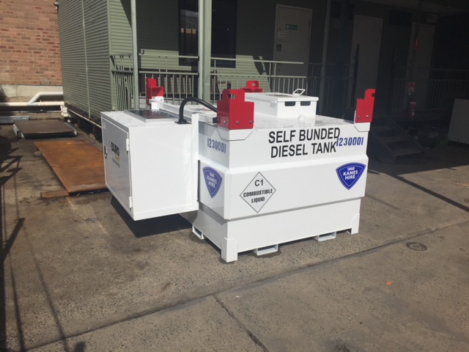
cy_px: 176
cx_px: 234
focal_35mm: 29
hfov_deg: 61.7
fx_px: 393
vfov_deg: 48.2
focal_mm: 4.15
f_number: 2.2
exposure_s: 1/9901
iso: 32
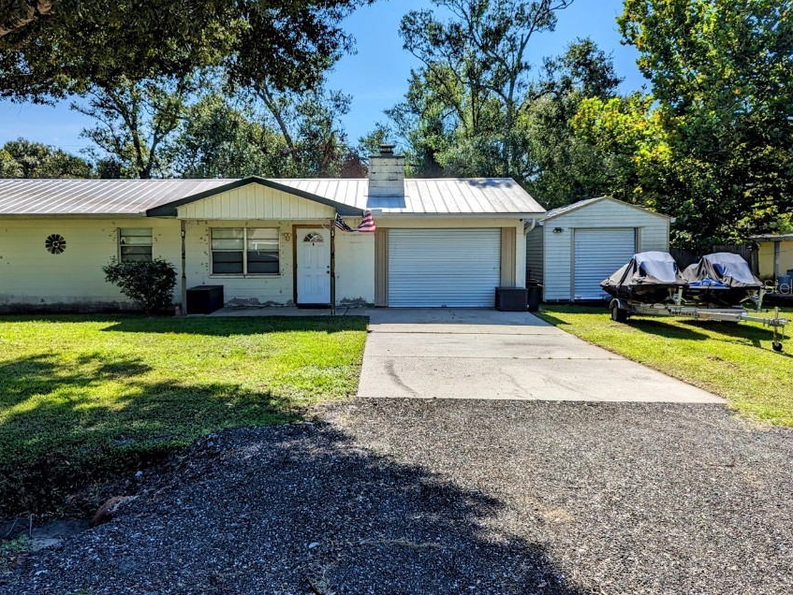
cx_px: 373
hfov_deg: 61.6
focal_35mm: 29
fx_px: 665
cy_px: 286
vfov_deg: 48.3
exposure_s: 1/3906
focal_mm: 6.81
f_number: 1.85
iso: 41
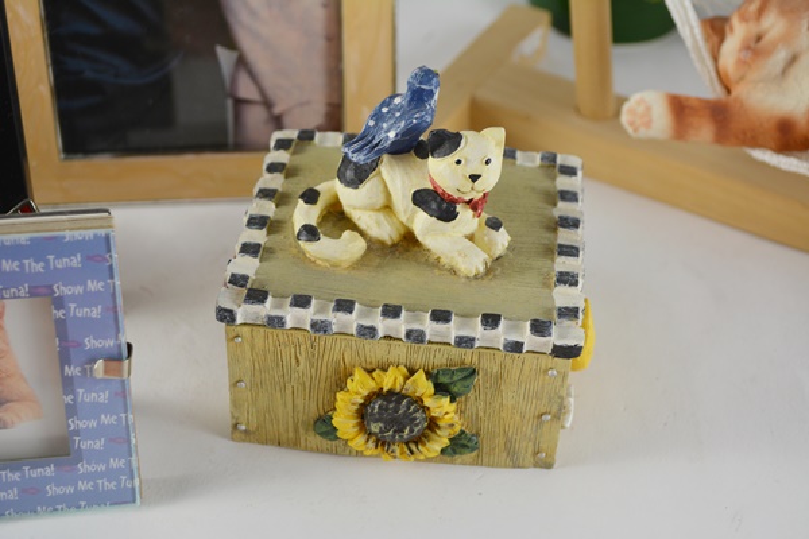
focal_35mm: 54
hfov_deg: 36.9
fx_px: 1213
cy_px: 270
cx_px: 404
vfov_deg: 25.1
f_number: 5.6
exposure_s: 1/125
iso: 400
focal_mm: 36
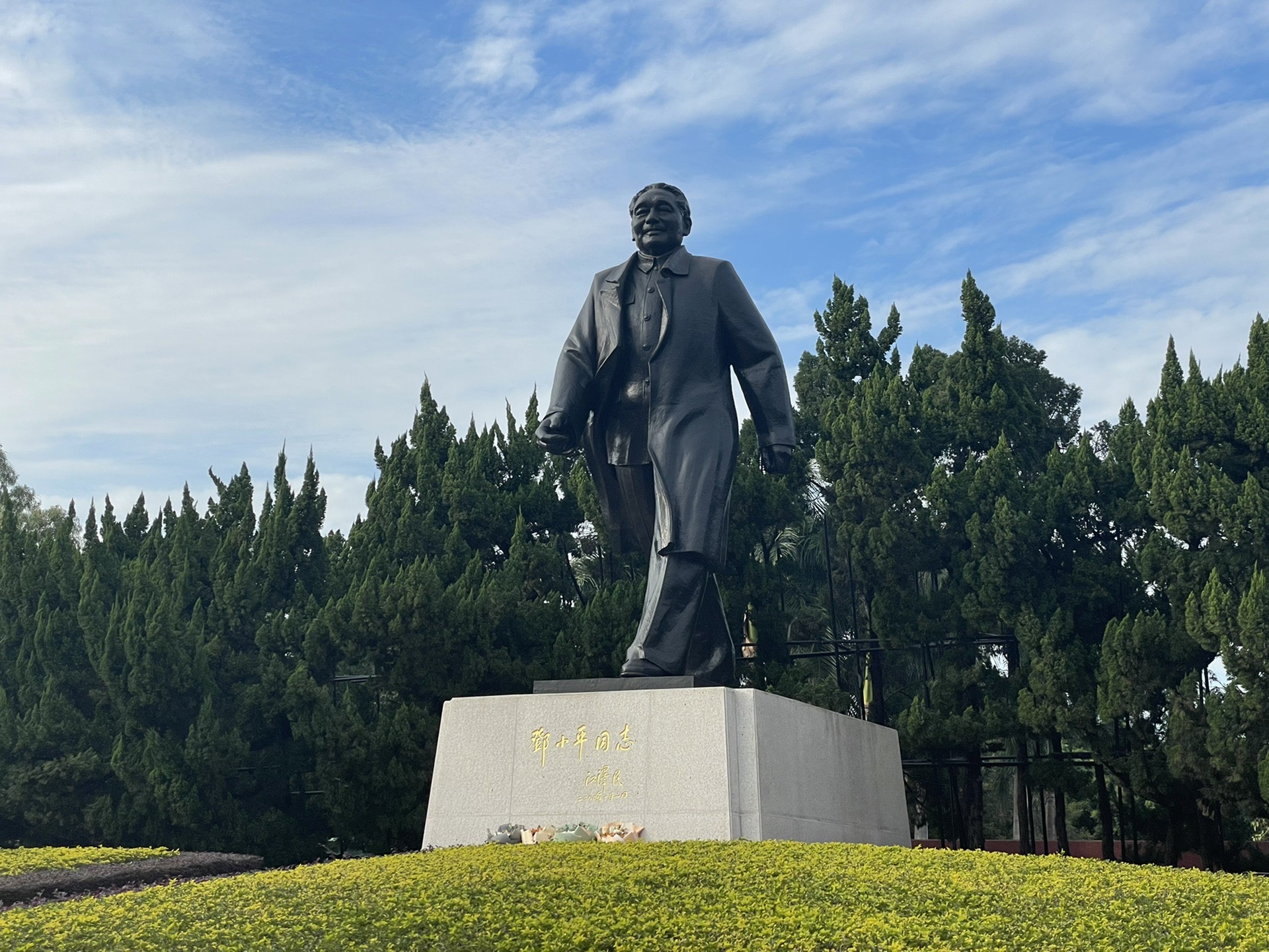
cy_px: 476
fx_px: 1906
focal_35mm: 52
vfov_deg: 28.0
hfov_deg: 36.8
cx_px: 634
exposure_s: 1/1410
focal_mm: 6
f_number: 2
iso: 25
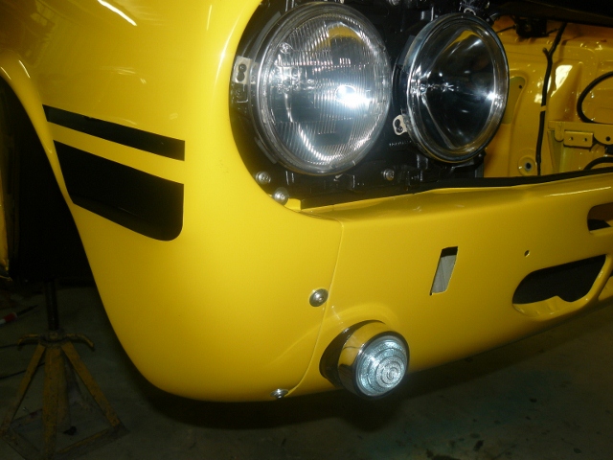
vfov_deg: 39.7
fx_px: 638
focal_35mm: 36
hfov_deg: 51.4
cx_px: 306
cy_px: 230
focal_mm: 6
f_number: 2.8
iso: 100
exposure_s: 1/30
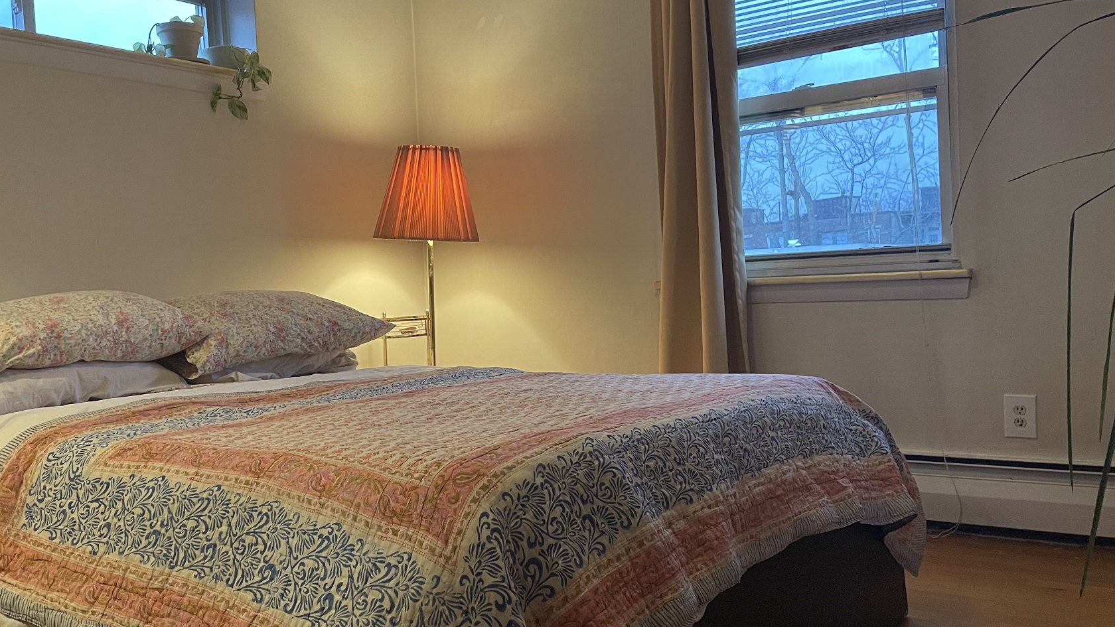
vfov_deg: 34.7
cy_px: 322
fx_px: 1005
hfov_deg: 57.8
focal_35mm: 34
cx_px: 477
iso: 320
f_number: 1.6
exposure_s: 1/60
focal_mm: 4.2
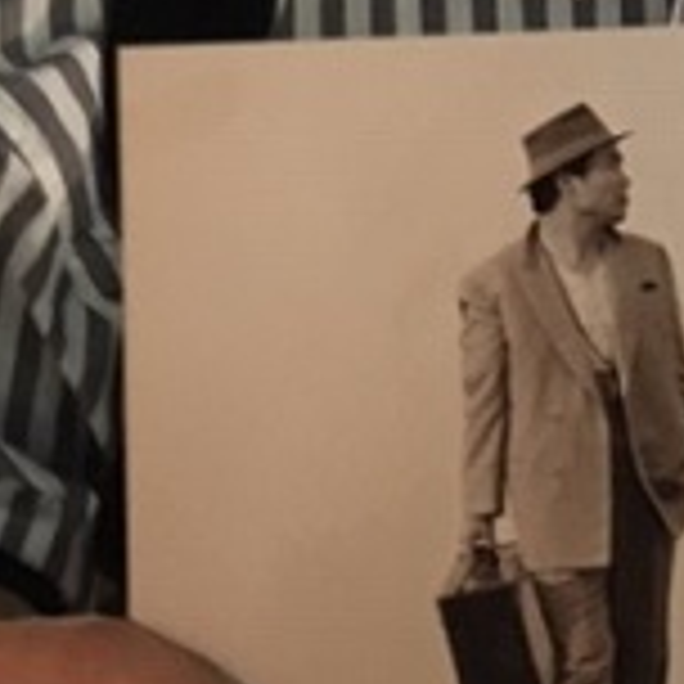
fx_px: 2168
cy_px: -108
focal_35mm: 97
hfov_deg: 17.1
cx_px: 824
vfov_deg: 17.2
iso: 400
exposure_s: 1/15
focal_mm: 4.15
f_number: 2.2
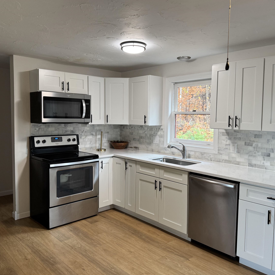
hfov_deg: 55.6
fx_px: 261
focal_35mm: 29
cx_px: 138
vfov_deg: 55.6
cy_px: 135
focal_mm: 6.76
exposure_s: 1/120
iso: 200
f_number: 1.78
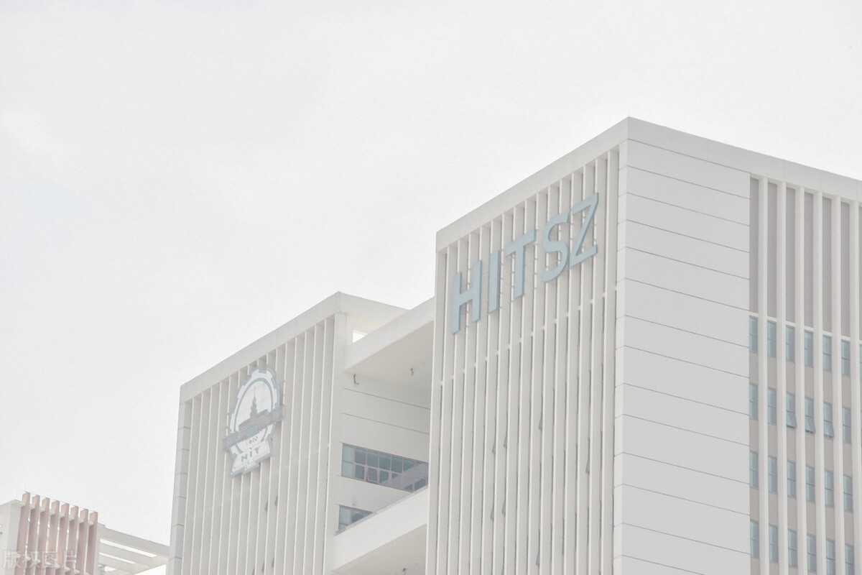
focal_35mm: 174
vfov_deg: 7.9
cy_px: 288
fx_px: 4166
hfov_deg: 11.8
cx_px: 431
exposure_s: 1/800
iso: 400
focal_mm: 116
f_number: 11
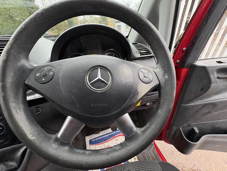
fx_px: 92
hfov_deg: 102.1
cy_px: 86
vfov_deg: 85.7
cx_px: 114
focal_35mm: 14
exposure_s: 1/93
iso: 200
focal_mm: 2.22
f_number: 2.2
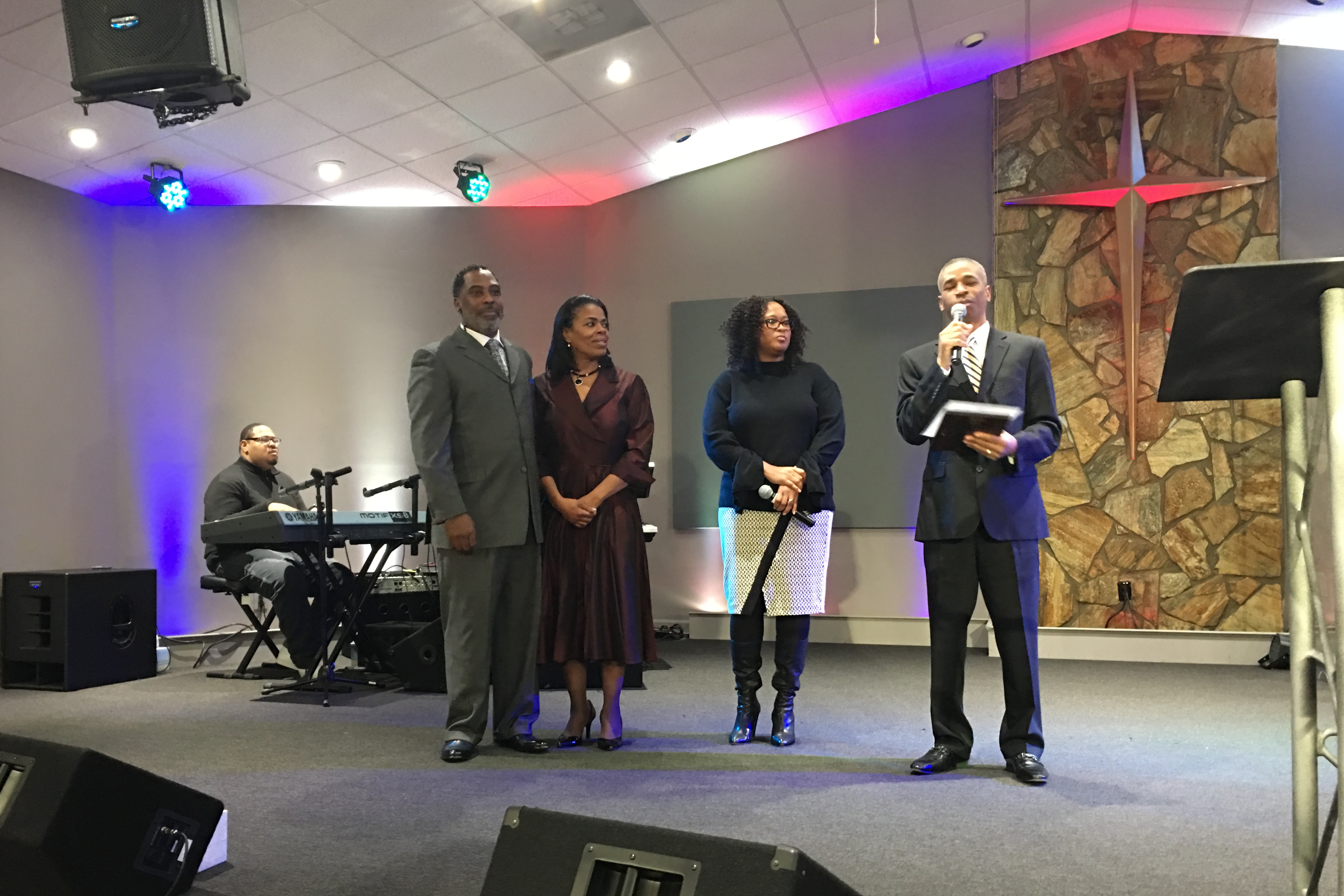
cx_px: 664
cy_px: 510
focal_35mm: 31
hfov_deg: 60.3
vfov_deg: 42.2
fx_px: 1157
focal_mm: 4.15
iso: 64
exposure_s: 1/4
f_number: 2.2
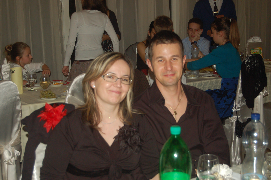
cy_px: 90
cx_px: 136
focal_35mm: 60
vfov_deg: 22.6
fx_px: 451
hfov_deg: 33.4
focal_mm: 40
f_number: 5
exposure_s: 1/60
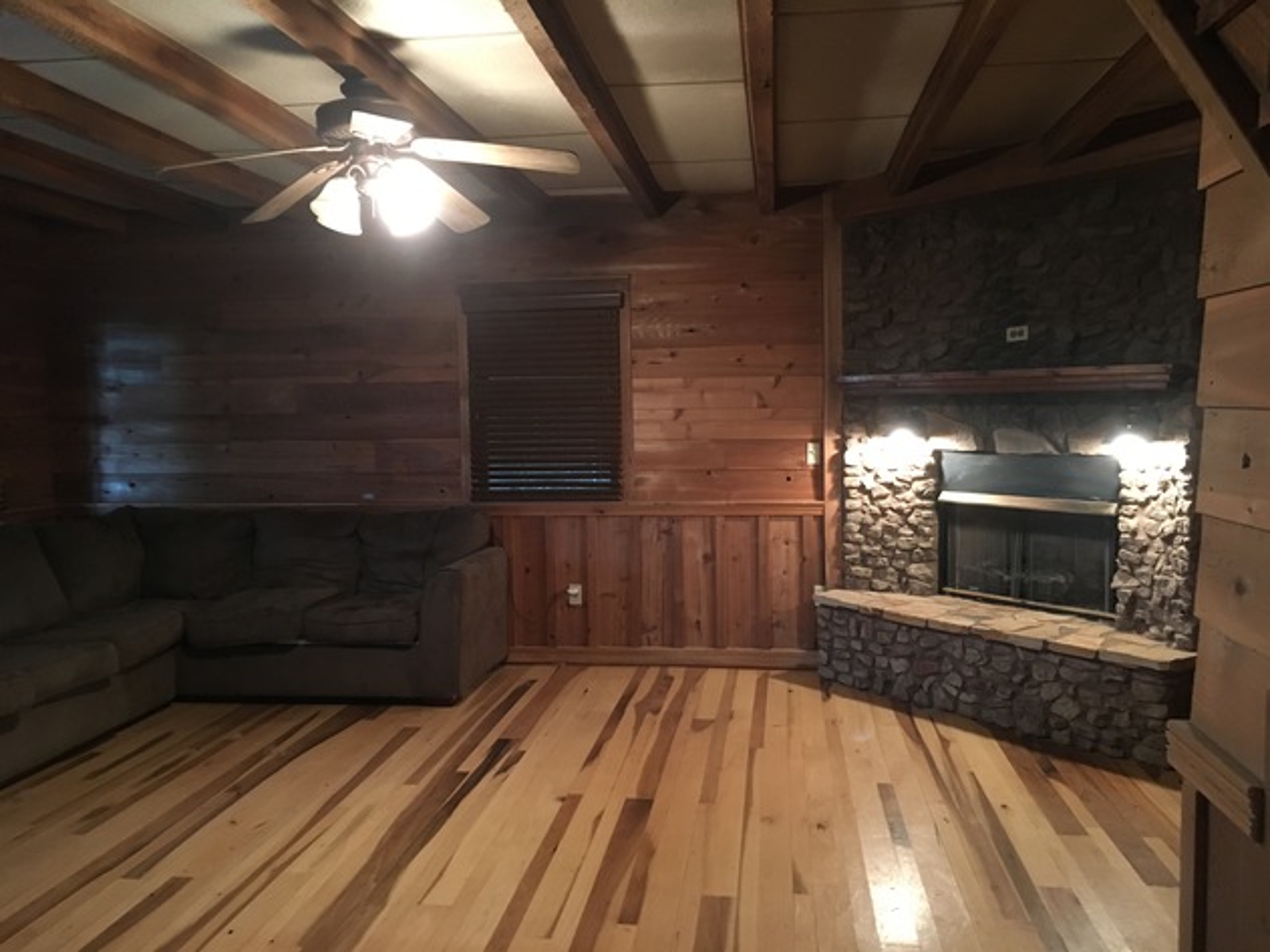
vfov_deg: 48.2
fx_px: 1064
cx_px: 635
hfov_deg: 61.7
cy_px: 476
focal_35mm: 29
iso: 400
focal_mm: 4.15
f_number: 2.2
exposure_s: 1/15
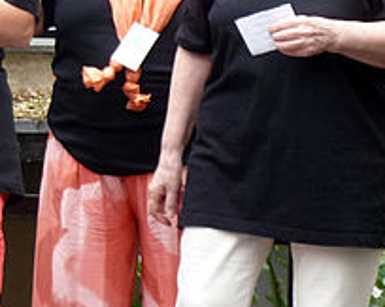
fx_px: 4544
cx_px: -221
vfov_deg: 3.9
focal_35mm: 399
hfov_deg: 4.8
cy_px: -6
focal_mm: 21
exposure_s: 1/100
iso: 160
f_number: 4.4
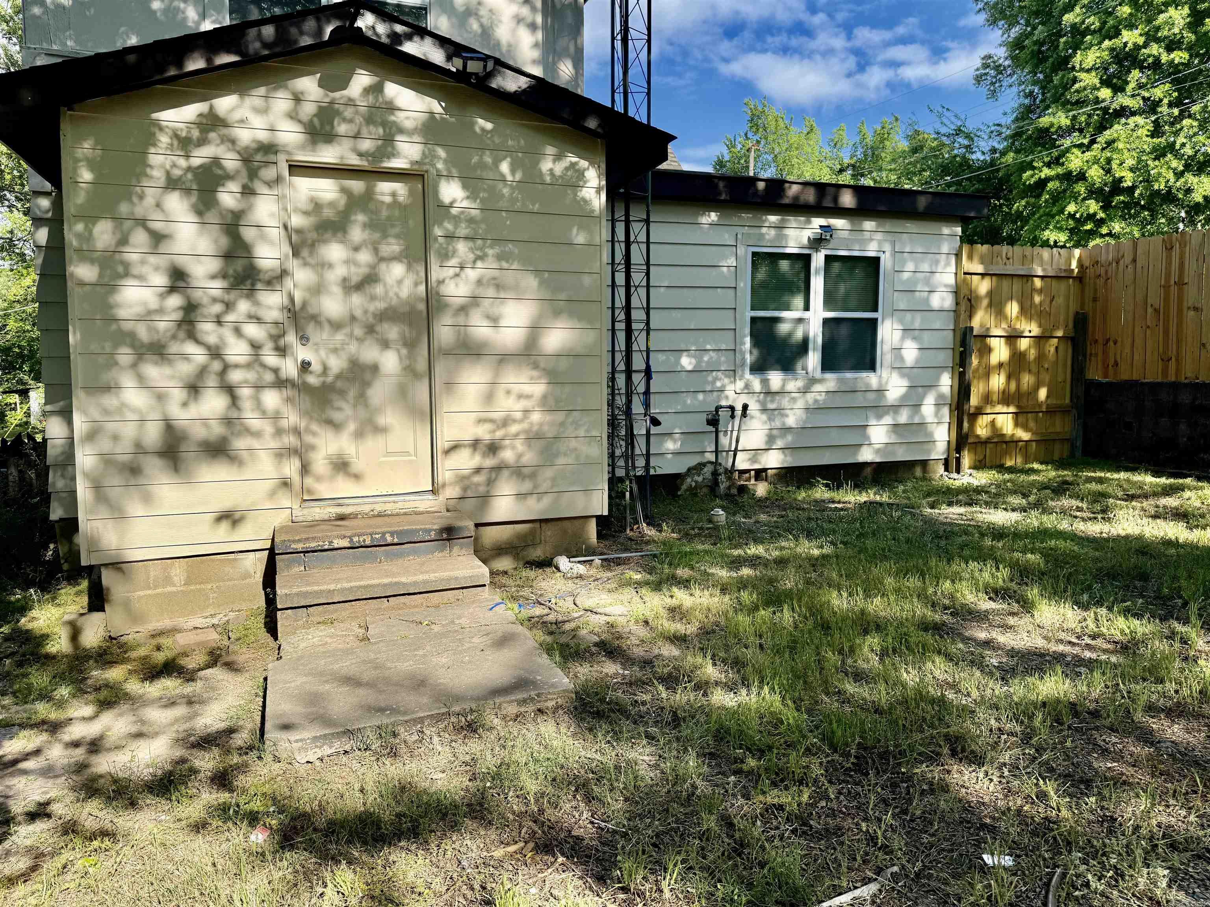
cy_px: 454
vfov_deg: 56.8
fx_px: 839
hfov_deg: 71.6
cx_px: 605
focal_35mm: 24
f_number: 1.78
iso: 80
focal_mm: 6.76
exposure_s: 1/3021
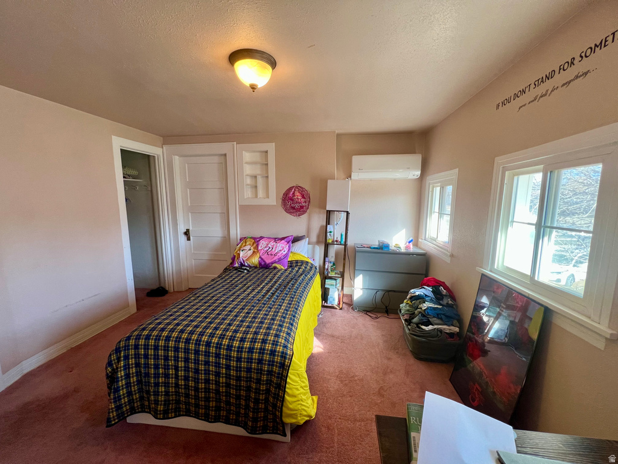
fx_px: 232
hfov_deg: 106.2
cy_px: 232
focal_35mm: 13
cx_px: 309
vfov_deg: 89.9
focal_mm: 1.57
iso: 160
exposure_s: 1/120
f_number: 1.8
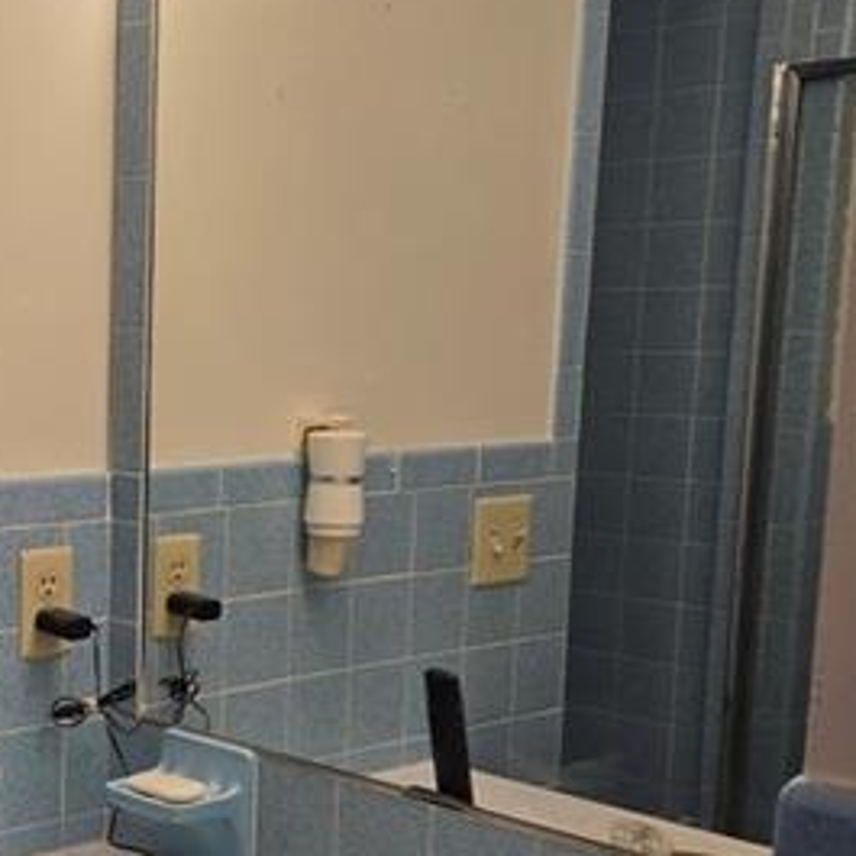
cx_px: -23
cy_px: 572
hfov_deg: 27.2
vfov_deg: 28.9
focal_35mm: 59
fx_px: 1651
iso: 50
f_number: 1.8
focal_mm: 5.4
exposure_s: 1/120
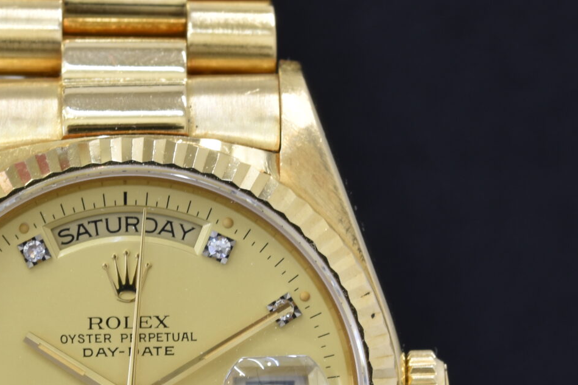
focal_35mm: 364
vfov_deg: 3.8
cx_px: 51
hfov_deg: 5.7
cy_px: 305
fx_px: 5845
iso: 100
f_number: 11
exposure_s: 1/3
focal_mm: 90
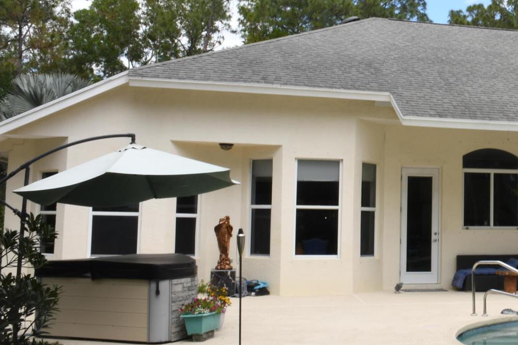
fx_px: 791
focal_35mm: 55
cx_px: 499
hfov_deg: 33.6
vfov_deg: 24.5
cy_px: 125
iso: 100
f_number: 22
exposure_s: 1/15
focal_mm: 18
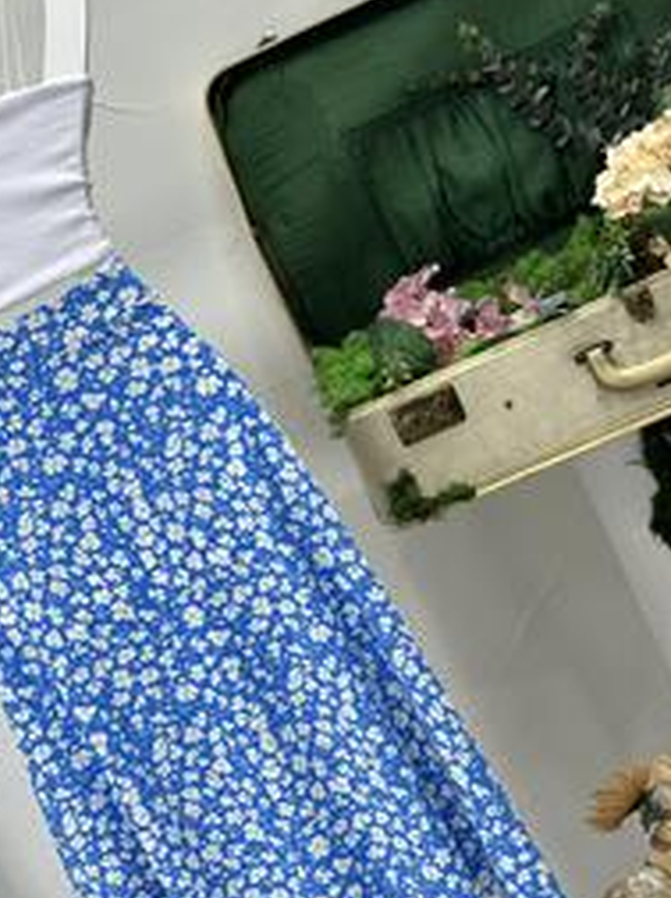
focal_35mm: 76
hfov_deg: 19.2
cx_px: 163
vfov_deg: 25.7
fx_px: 1969
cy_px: 497
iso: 64
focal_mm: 6.86
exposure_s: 1/100
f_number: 1.78
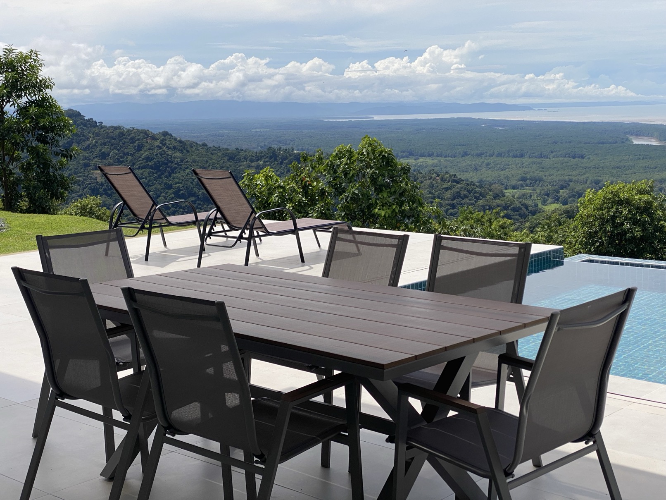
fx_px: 1000
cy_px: 250
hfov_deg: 36.8
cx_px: 333
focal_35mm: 52
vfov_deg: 28.0
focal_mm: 6
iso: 20
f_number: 2
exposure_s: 1/3195
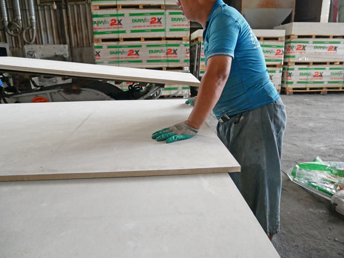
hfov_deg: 69.4
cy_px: 133
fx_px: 248
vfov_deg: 54.9
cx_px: 176
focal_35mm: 25
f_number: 3.5
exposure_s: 1/60
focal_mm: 12
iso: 1600
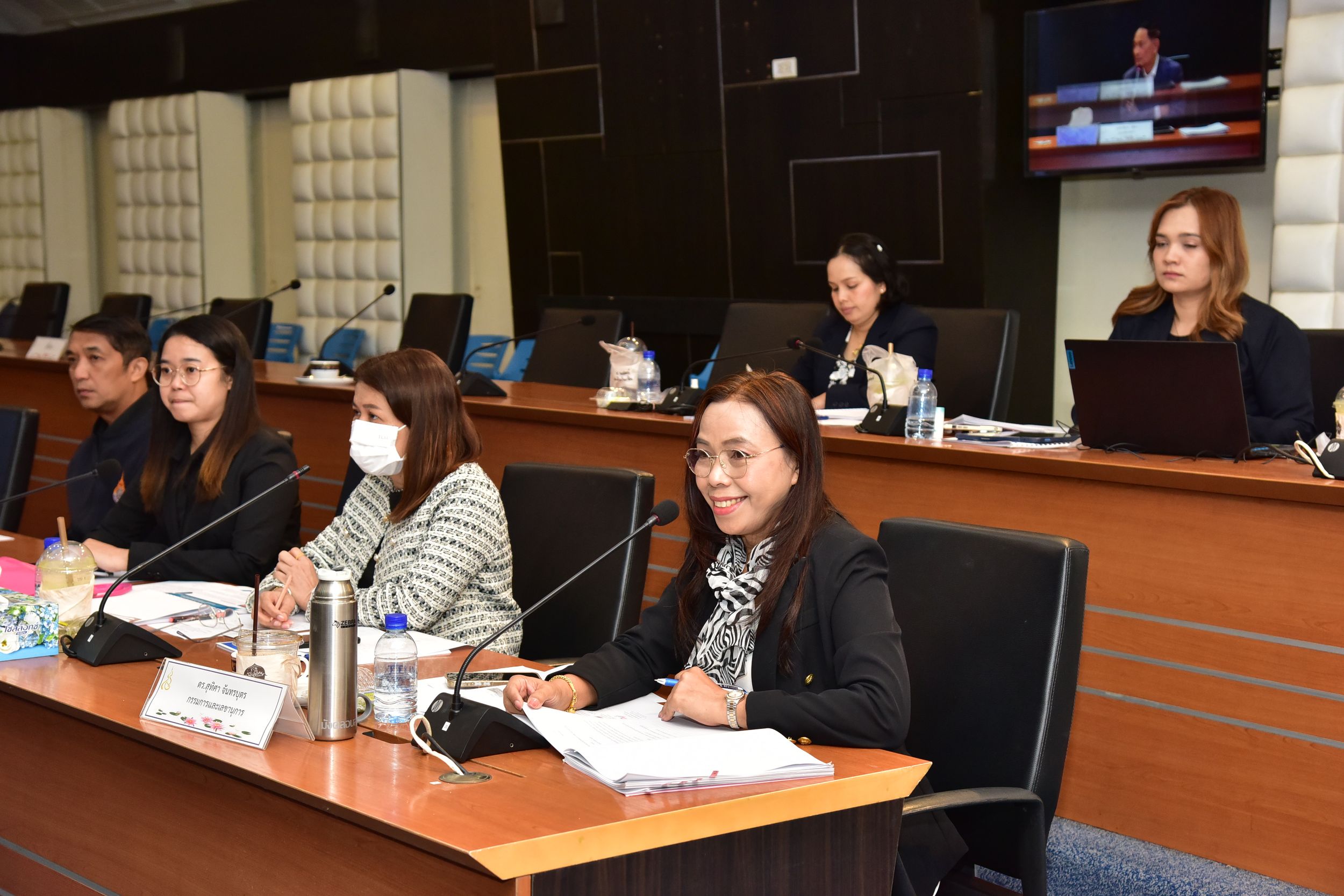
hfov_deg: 36.2
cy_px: 448
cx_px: 672
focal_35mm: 55
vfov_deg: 24.6
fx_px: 2054
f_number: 5.6
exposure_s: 1/125
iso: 2000
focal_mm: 55
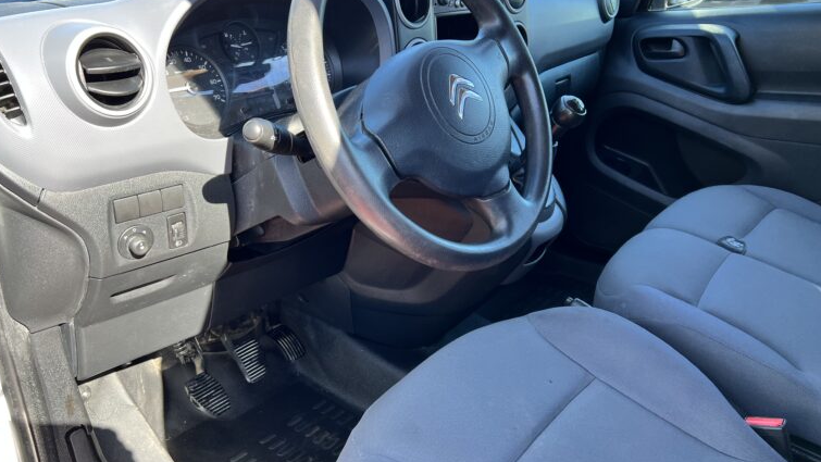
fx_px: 653
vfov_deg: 38.9
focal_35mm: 30
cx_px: 387
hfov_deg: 64.2
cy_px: 260
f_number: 1.5
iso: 40
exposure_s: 1/170
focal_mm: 5.7
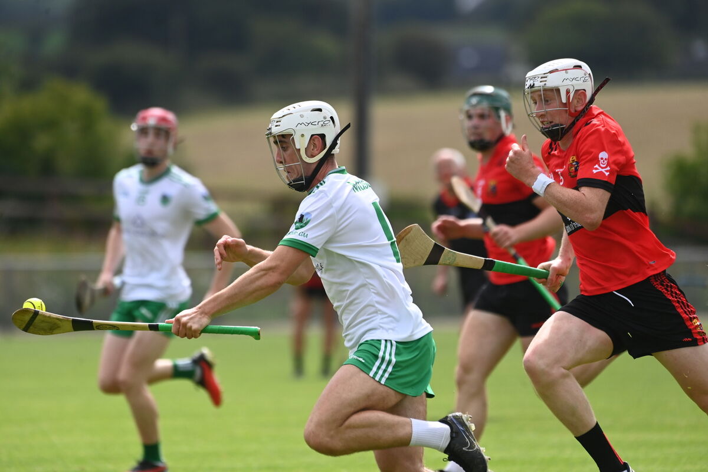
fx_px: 8653
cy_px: 236
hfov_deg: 4.7
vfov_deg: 3.1
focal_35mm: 440
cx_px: 354
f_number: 5.6
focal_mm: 440
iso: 1000
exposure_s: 1/5000
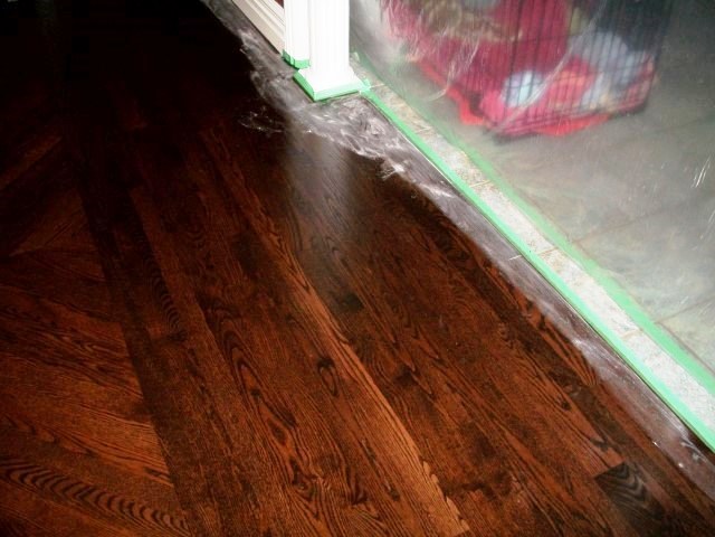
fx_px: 723
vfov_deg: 40.7
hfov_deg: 52.6
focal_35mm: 35
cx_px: 358
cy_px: 268
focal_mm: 6.3
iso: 200
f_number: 3.1
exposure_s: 1/60
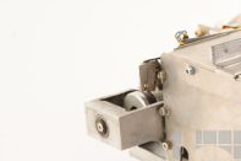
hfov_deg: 13.1
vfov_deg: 9.0
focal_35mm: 152
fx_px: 1017
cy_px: 160
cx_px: 295
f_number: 11
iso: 1600
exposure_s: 1/125
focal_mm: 50
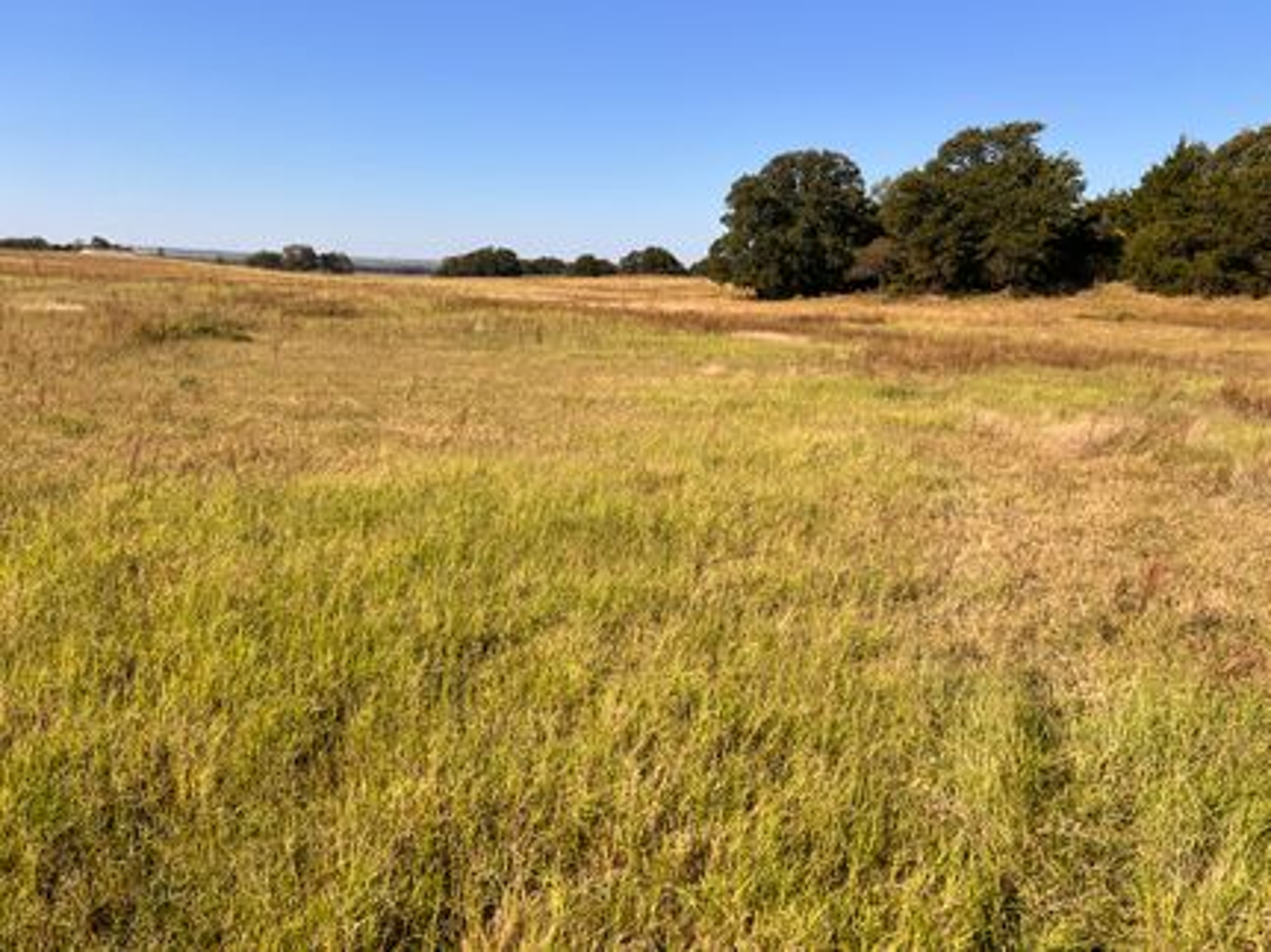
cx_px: 636
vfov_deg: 53.0
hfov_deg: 67.3
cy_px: 476
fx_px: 954
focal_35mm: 26
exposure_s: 1/3571
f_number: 1.5
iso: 50
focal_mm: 5.7
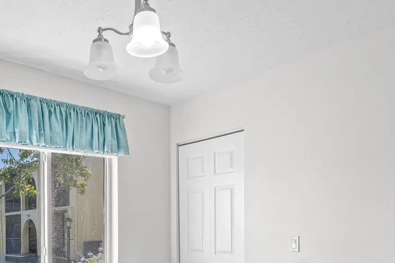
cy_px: 230
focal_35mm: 34
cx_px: 135
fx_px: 375
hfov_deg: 54.6
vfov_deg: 36.6
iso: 400
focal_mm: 14.5
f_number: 8
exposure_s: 1/125
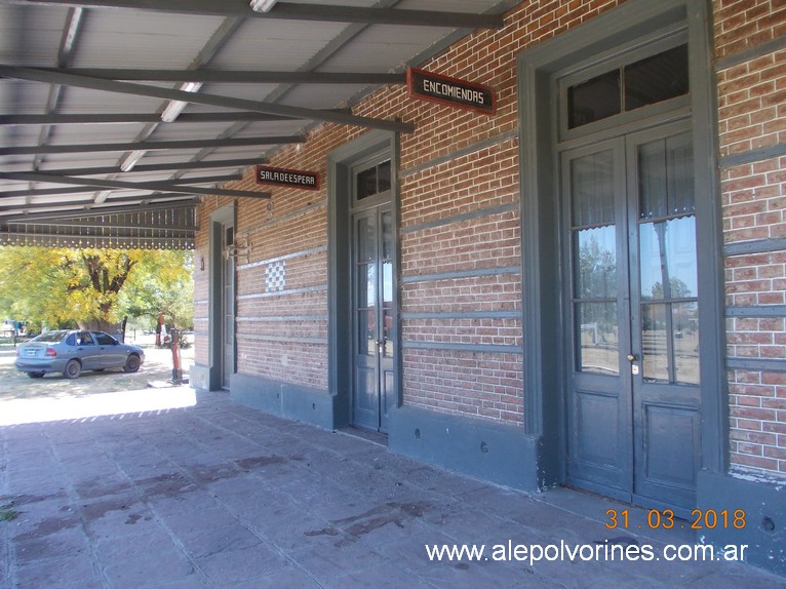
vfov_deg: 49.7
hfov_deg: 63.5
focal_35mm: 28
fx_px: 636
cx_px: 393
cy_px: 294
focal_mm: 4
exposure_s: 1/160
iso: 80
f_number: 2.7
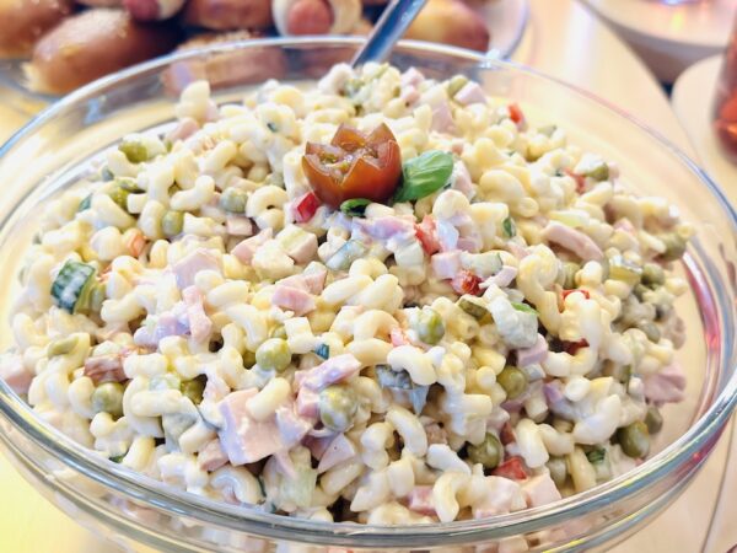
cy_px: 276
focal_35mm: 48
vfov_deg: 30.3
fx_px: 1022
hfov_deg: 39.7
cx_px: 368
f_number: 1.78
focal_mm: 6.86
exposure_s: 1/54
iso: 400
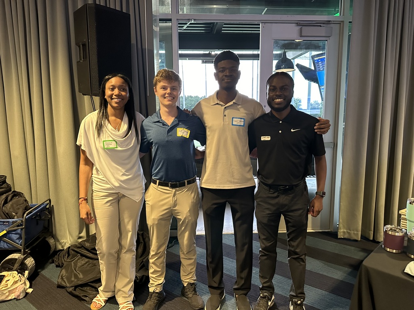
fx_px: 287
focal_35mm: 24
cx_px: 207
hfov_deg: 71.6
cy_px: 155
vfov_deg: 56.8
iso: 800
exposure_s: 1/40
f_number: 1.78
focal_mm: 6.86
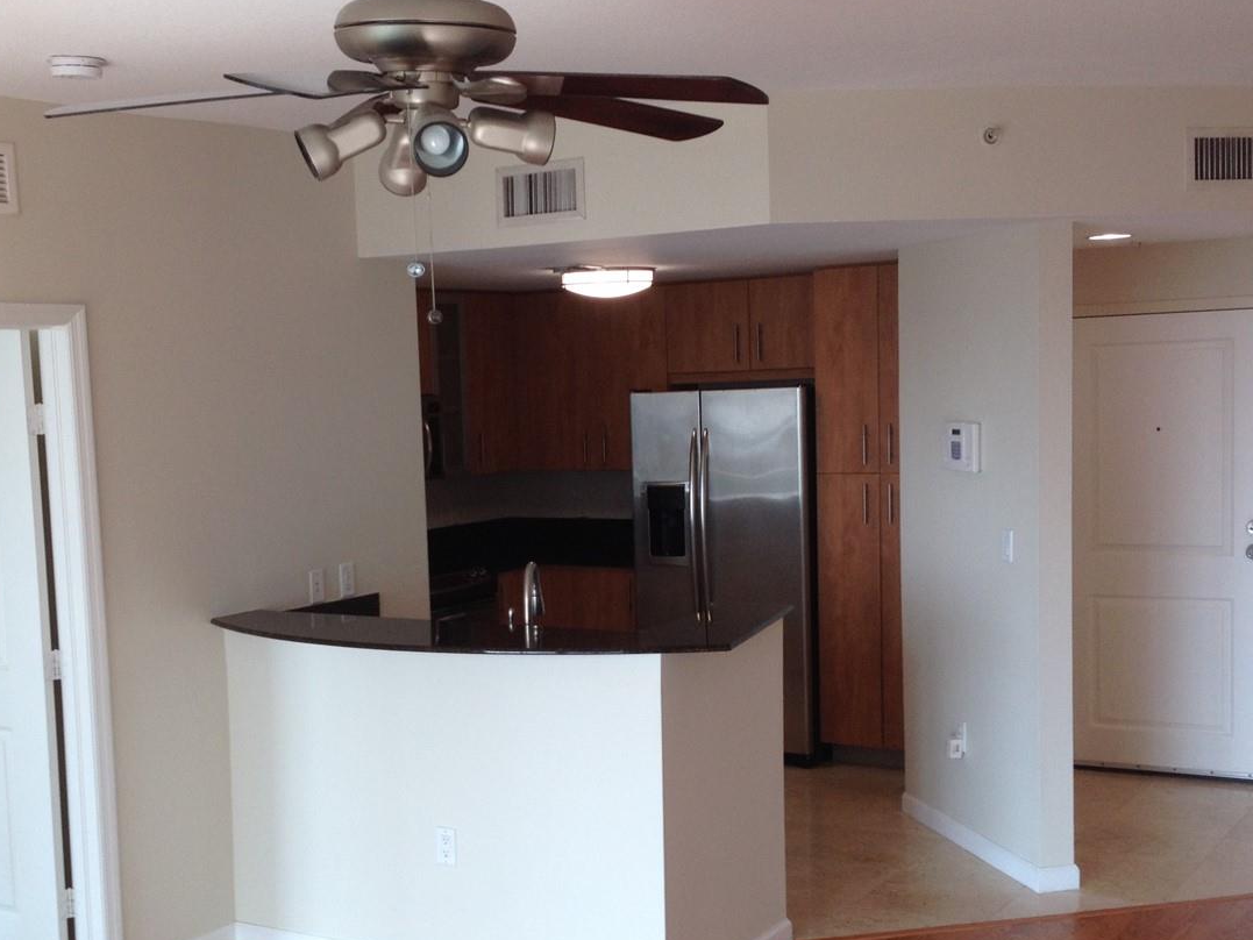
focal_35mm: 52
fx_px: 1882
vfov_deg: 28.0
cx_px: 564
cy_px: 555
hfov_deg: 36.8
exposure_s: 1/122
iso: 50
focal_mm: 4.28
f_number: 2.4
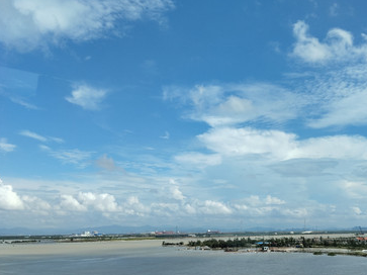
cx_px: 250
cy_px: 163
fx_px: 424
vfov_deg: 35.8
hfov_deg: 46.0
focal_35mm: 40
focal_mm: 4.22
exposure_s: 1/1508
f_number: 1.8
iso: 50
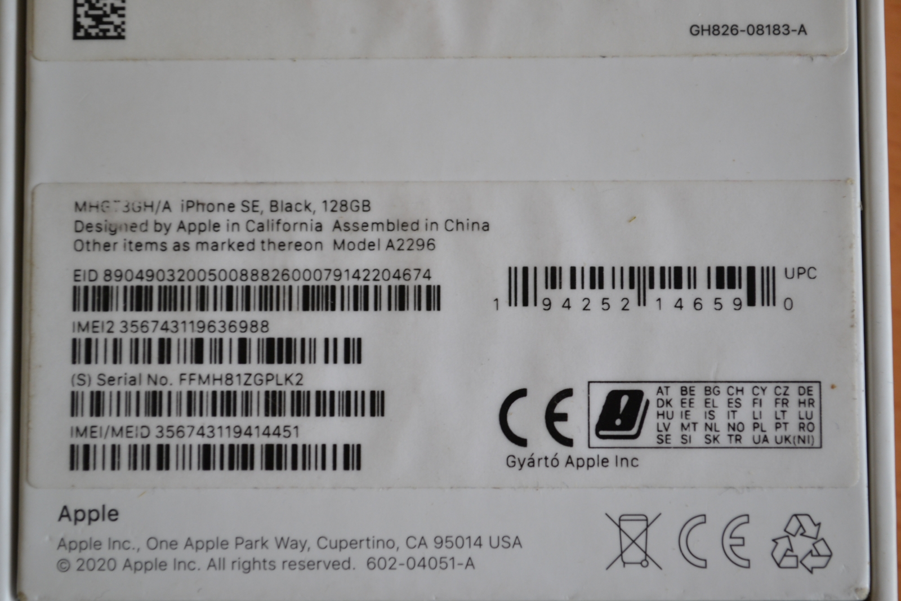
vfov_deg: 16.6
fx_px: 2065
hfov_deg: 24.6
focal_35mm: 82
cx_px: 450
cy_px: 300
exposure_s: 1/30
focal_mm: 55
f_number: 5.6
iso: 400
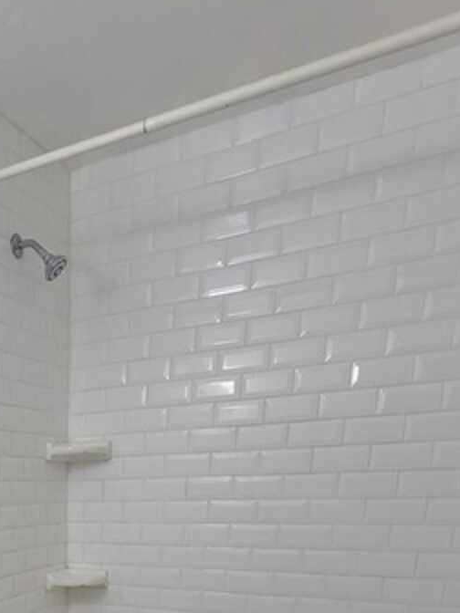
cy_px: 683
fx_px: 585
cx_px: -12
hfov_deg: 37.7
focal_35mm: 33
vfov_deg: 42.6
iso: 100
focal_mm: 2.2
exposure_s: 1/120
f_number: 2.2
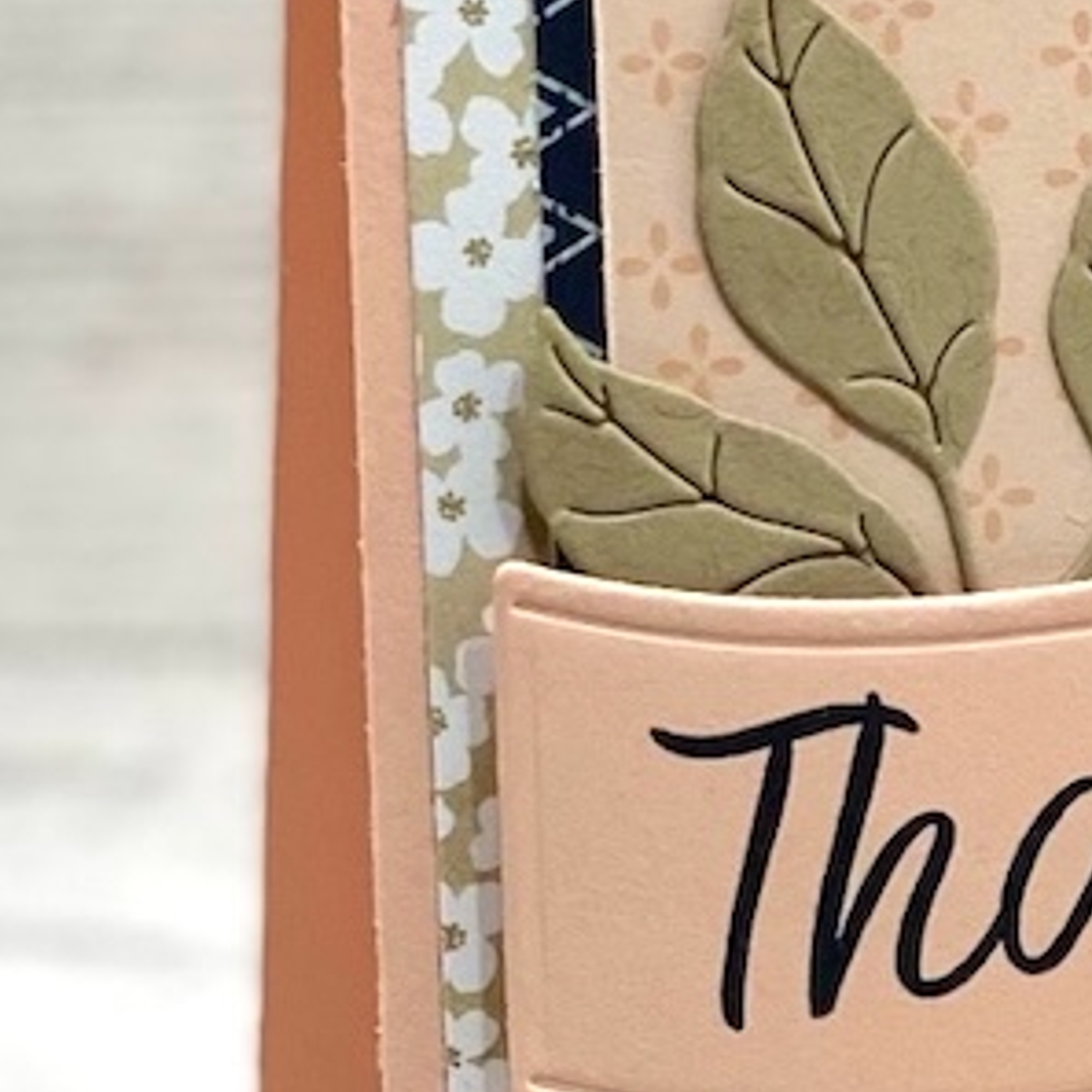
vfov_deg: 10.6
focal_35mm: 165
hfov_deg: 10.4
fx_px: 5889
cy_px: 583
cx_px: 1408
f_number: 2
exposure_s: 1/120
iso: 50
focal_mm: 6
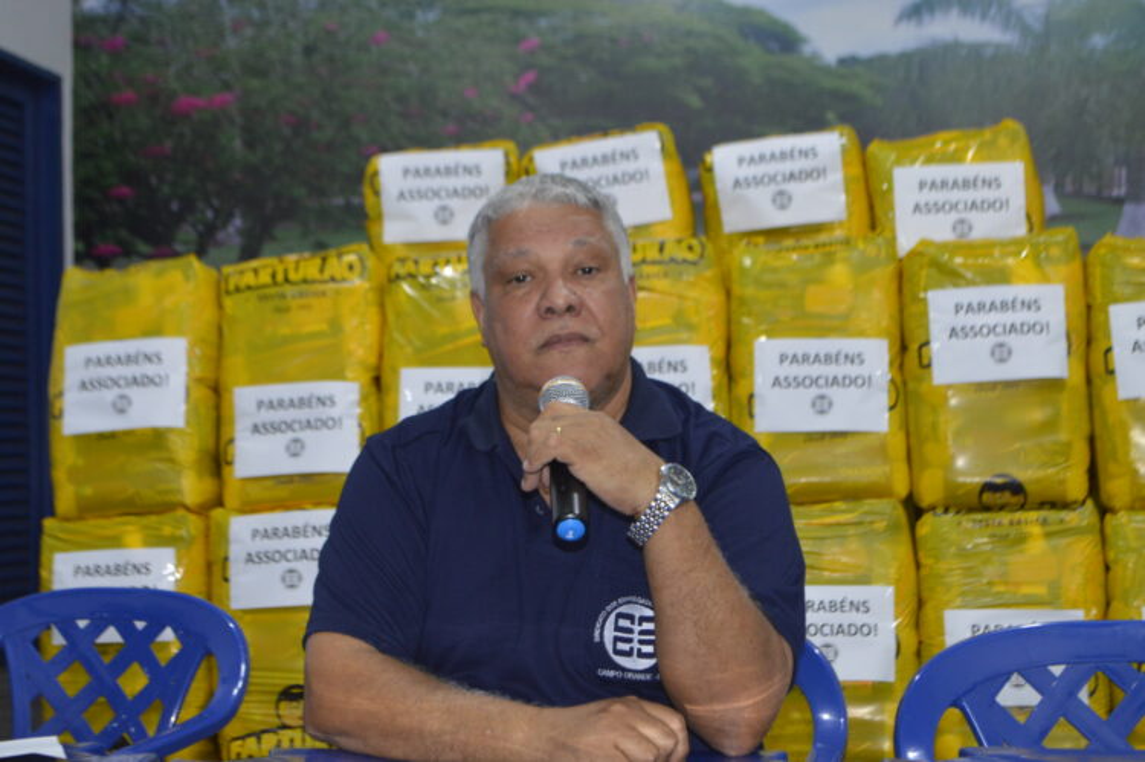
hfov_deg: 29.9
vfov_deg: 20.1
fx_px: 2145
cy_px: 381
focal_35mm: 68
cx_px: 572
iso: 1000
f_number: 5.3
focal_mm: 45
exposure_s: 1/60
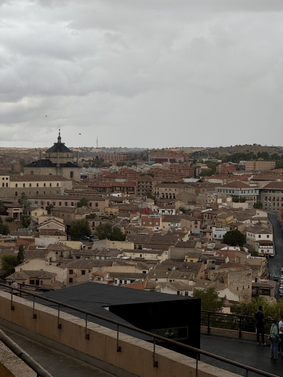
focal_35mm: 77
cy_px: 188
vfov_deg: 25.3
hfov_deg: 19.1
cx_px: 142
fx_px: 839
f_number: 2.8
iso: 25
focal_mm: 9
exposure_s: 1/763
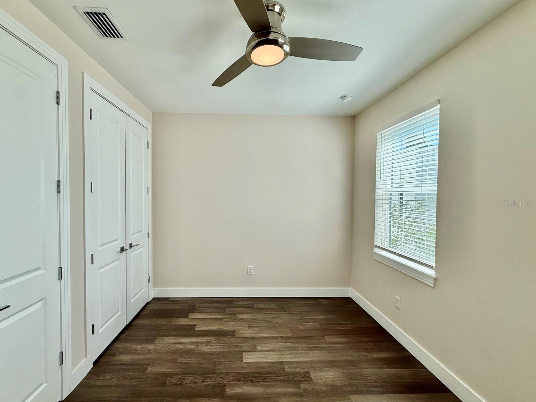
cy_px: 203
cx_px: 250
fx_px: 232
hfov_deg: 98.0
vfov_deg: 81.8
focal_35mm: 15
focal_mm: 2.22
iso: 50
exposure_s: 1/271
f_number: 2.2
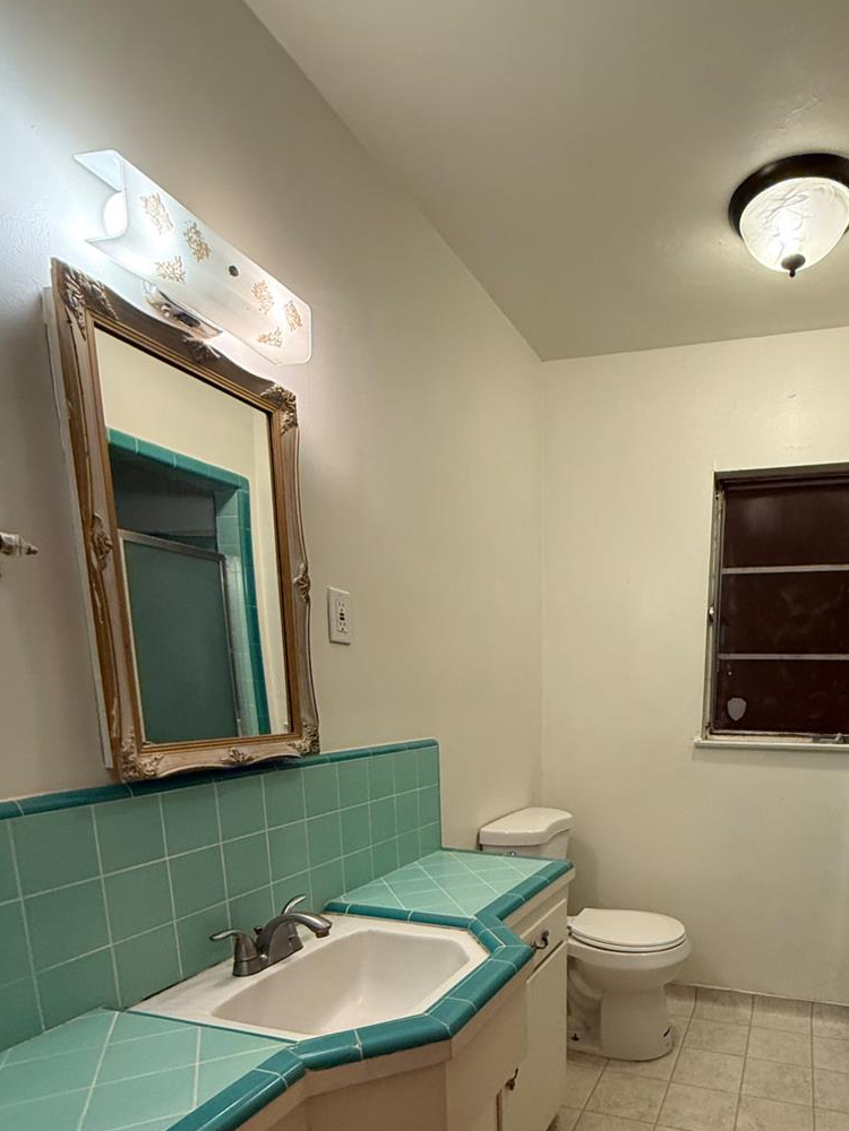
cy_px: 823
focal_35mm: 21
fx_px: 687
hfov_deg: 60.9
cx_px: 606
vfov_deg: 74.3
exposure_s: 1/60
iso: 400
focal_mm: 2.22
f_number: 2.2
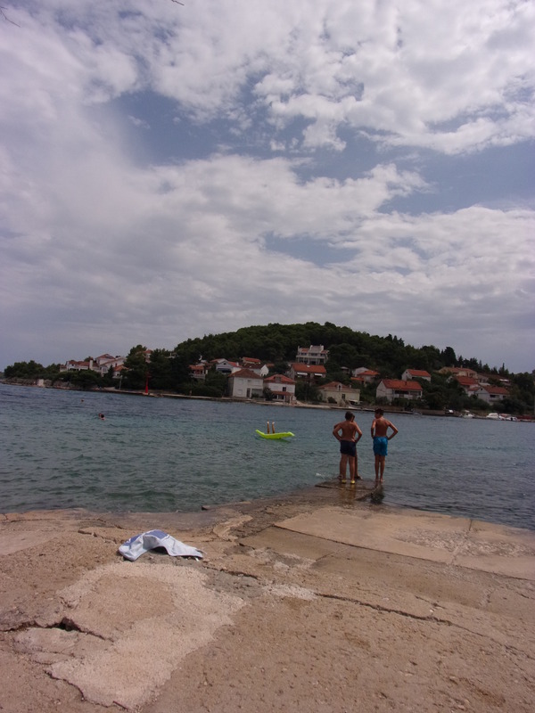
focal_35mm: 24
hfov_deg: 56.8
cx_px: 268
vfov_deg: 71.6
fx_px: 495
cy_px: 356
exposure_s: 1/320
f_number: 10.8
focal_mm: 4.3
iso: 80
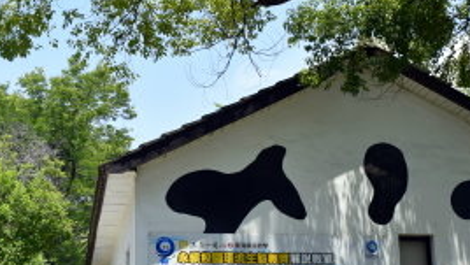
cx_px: 174
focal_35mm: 66
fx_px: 823
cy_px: 168
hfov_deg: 31.7
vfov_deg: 18.2
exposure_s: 1/100
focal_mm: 22
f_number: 10
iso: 100
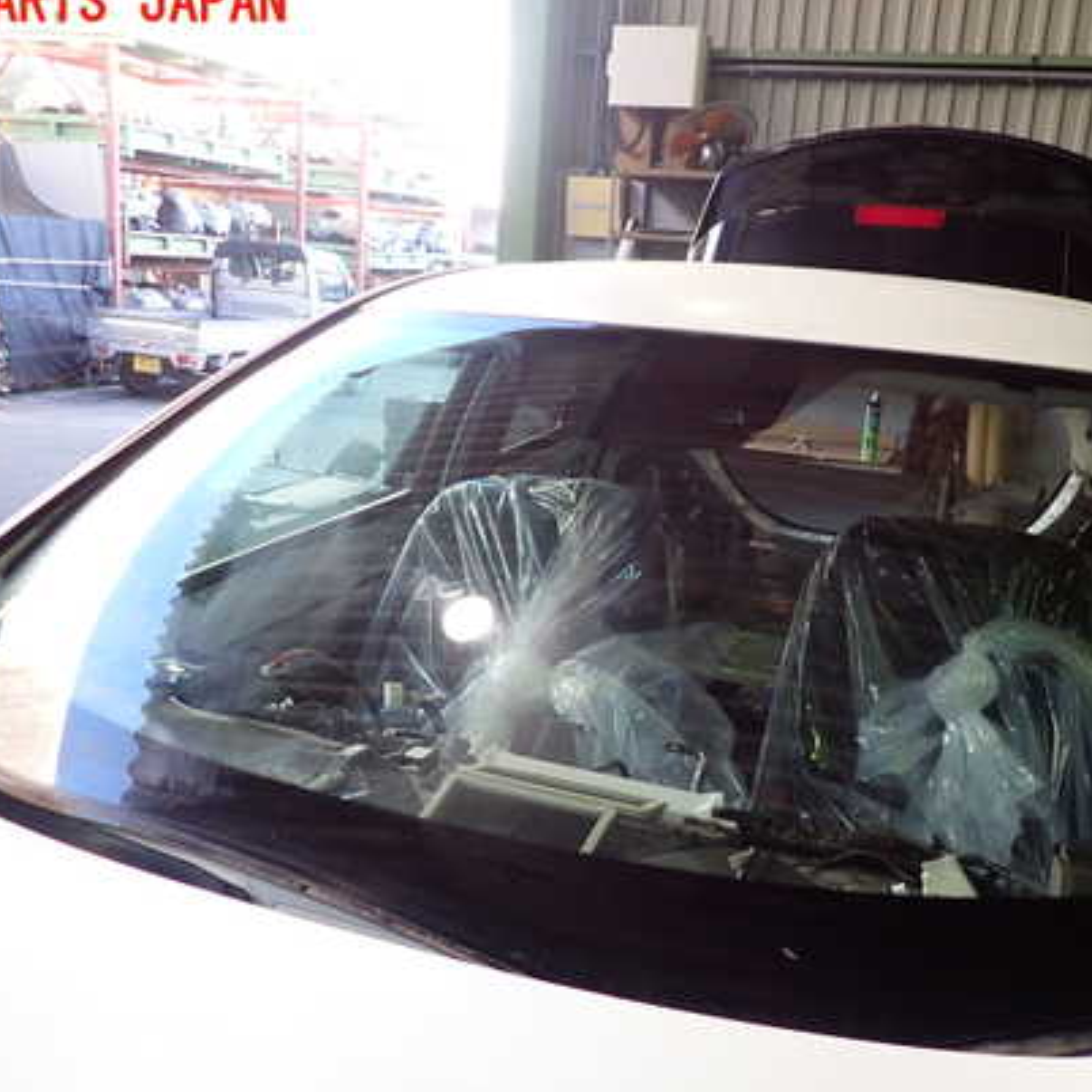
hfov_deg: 49.6
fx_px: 1178
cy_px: 581
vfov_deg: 49.7
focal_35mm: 33
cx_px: 608
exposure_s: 1/125
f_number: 2
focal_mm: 4.5
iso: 200
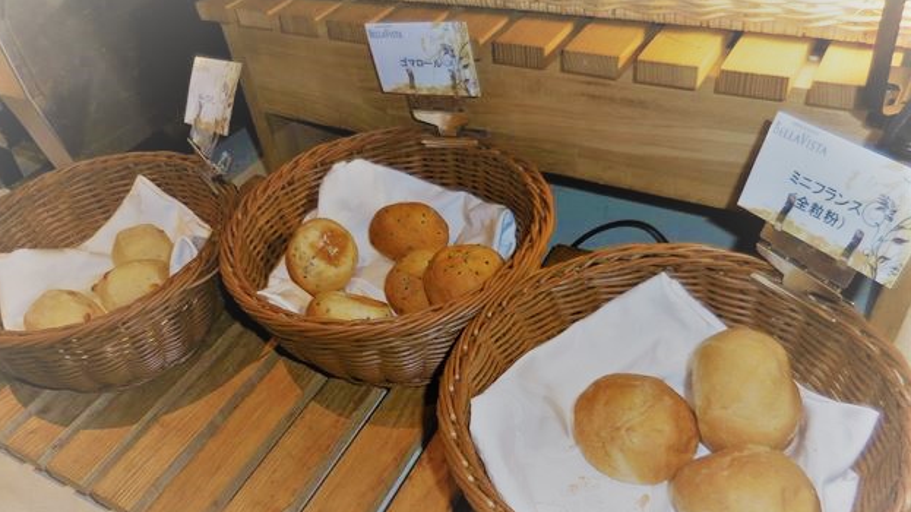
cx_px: 445
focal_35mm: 28
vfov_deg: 41.2
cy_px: 313
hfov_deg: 67.9
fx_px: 676
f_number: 3.3
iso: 125
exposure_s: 1/25
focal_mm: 4.5
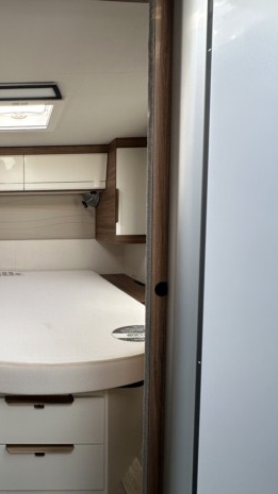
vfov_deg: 83.9
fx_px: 276
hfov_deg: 46.4
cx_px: 12
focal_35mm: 21
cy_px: 241
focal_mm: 2.22
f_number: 2.2
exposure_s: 1/99
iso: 100
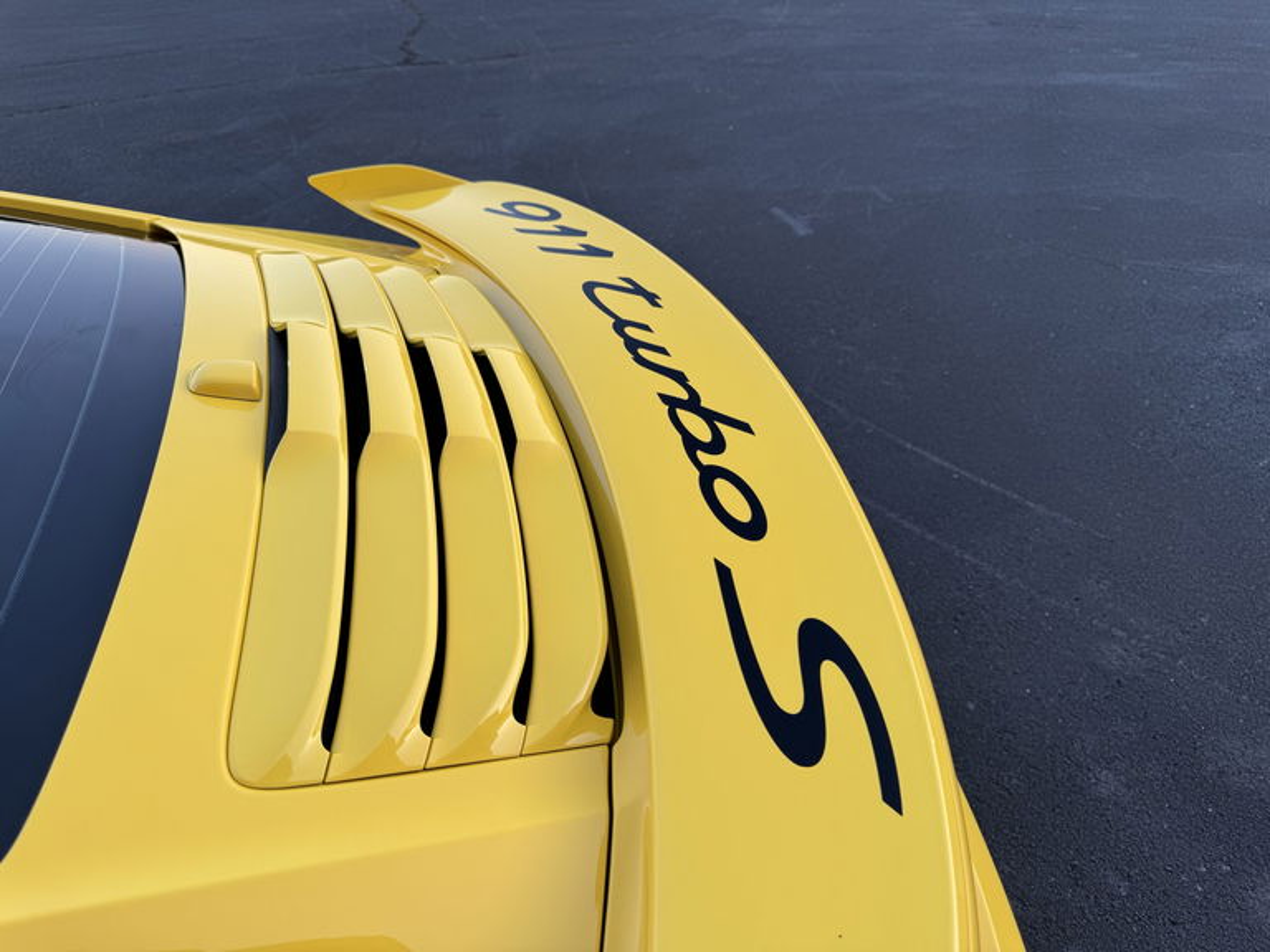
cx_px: 635
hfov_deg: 71.6
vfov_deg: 56.8
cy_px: 476
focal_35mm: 24
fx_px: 881
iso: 64
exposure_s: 1/120
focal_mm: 6.76
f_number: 1.78
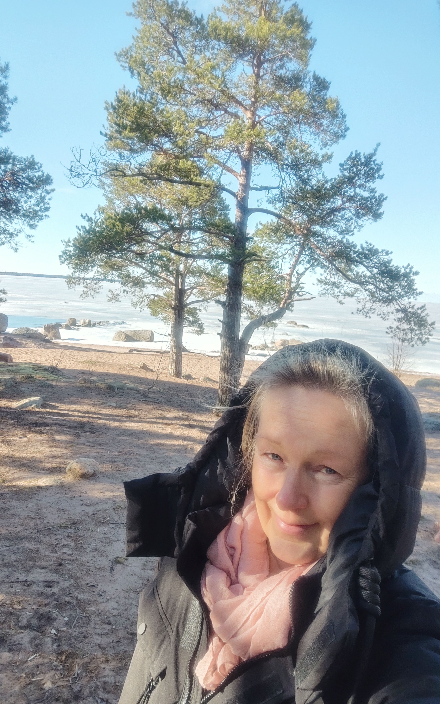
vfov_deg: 59.7
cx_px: 202
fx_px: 614
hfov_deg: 39.4
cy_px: 354
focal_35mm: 32
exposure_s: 1/490
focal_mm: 3.58
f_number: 2.45
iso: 50
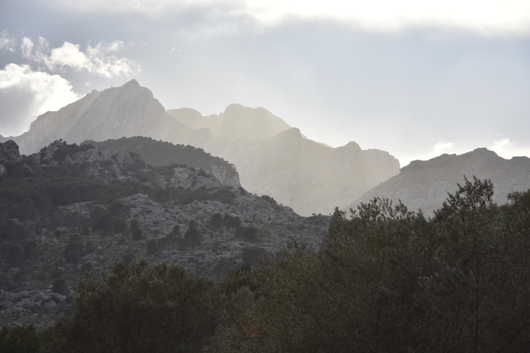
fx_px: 1877
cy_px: 176
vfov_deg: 10.8
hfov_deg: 16.1
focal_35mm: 128
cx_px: 265
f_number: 7.1
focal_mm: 85
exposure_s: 1/800
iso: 200
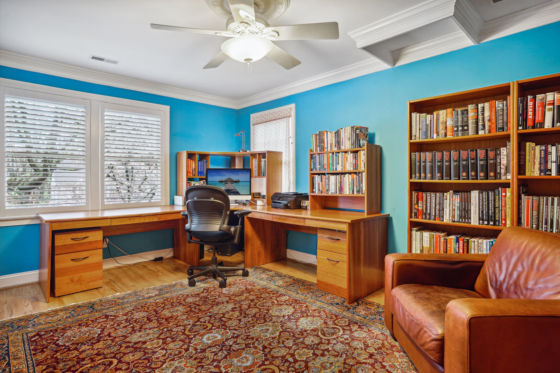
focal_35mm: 18
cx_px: 280
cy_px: 186
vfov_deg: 67.4
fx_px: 280
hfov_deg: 90.0
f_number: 8
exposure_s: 1/1.25
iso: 200
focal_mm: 18
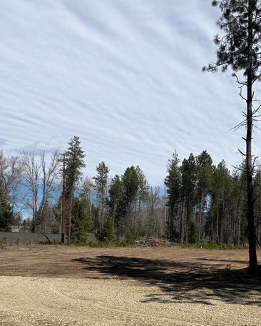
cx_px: 155
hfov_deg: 40.0
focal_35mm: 37
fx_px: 357
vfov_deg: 47.6
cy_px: 236
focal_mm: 5.96
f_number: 1.6
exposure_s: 1/5814
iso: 50
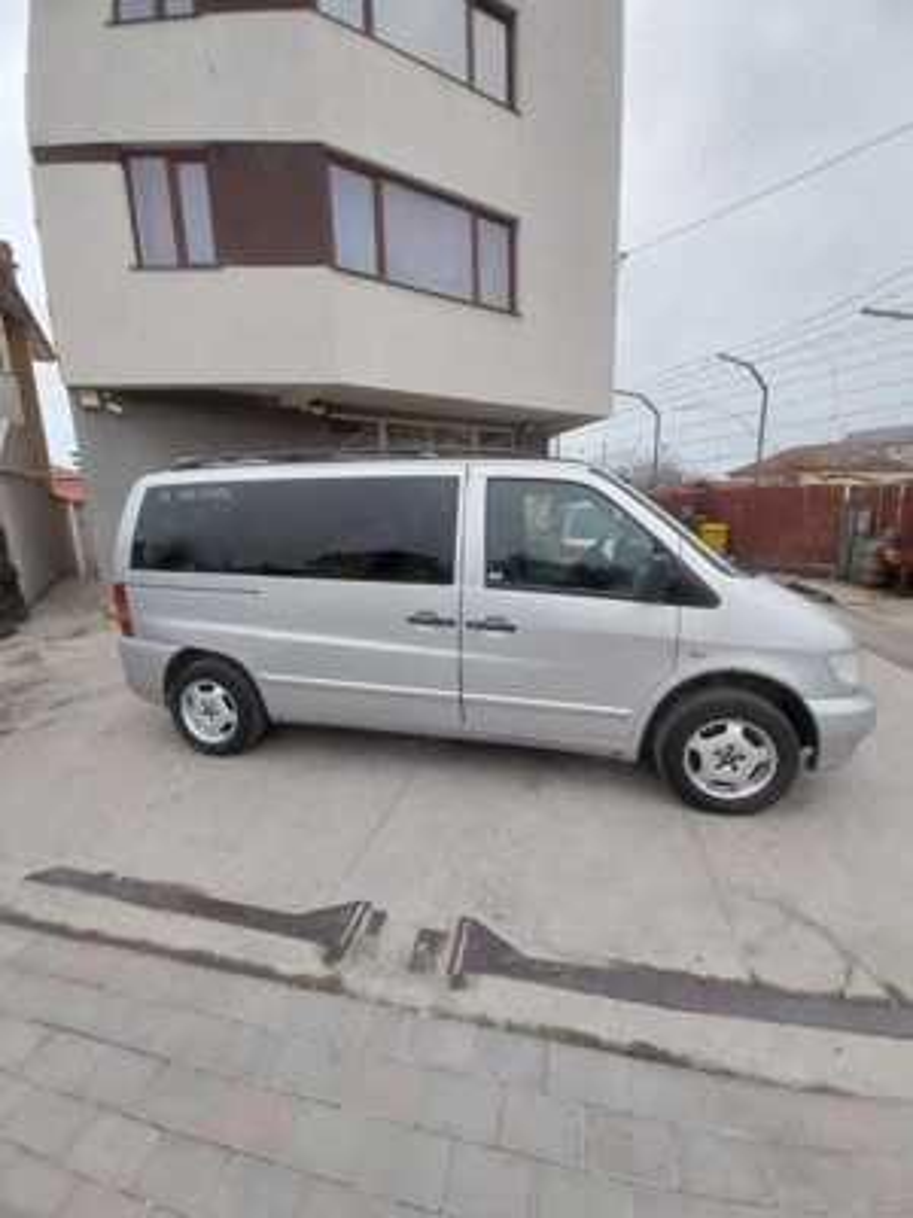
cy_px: 609
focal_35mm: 13
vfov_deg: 106.2
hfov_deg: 89.9
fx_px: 457
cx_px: 456
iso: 64
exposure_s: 1/445
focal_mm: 1.13
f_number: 2.2
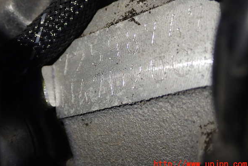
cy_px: 74
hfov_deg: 39.6
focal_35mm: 50
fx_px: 344
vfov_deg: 27.0
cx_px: 123
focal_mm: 8.4
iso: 200
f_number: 3.1
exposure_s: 1/60
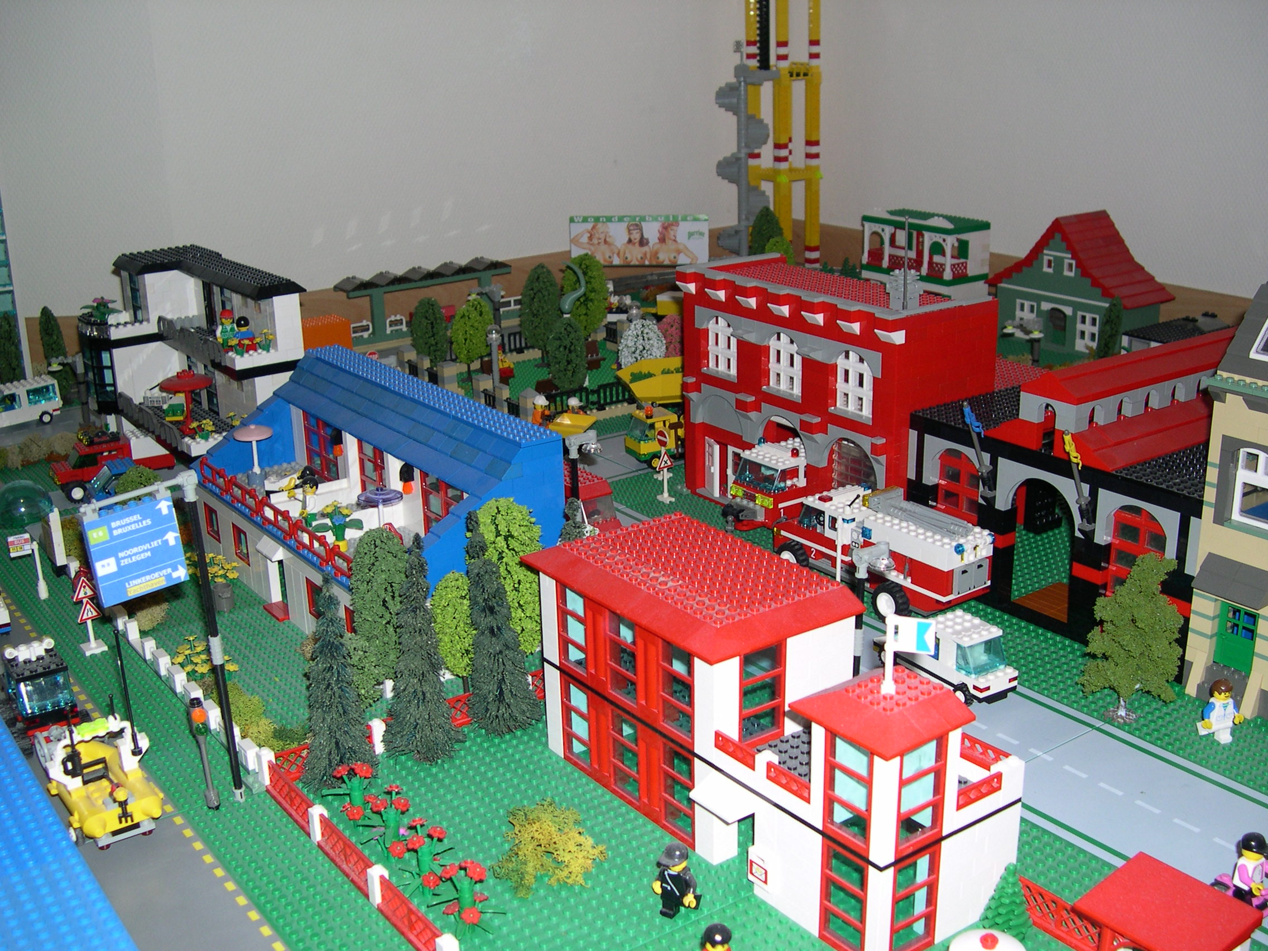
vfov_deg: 37.7
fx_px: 1392
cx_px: 634
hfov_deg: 49.0
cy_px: 476
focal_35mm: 38
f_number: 2.8
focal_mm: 8
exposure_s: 1/60
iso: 100
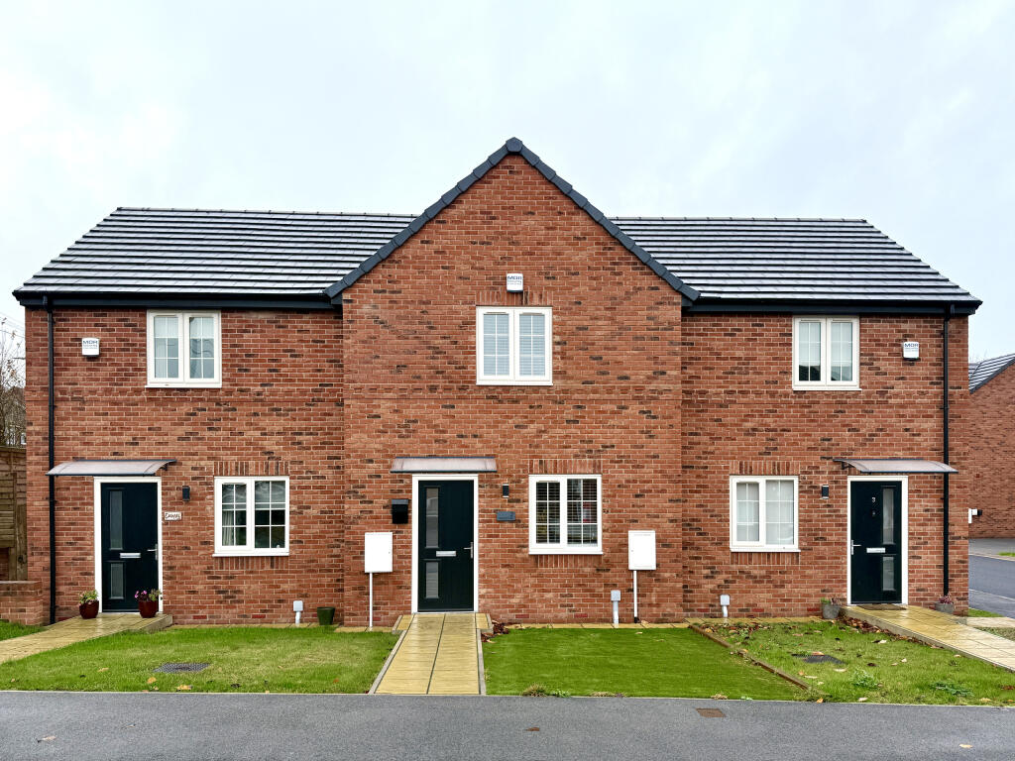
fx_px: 704
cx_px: 508
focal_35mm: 24
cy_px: 380
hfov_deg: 71.6
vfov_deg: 56.8
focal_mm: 6.76
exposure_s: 1/979
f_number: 1.78
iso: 80
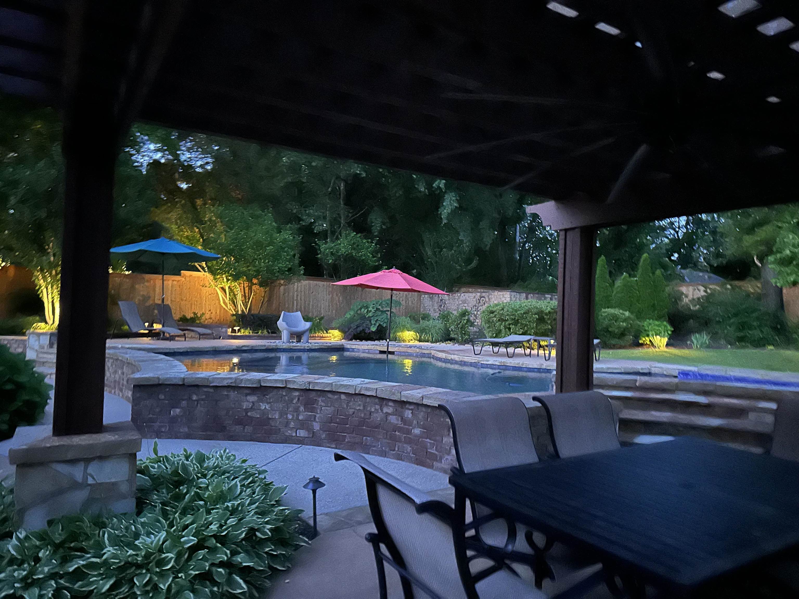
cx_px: 400
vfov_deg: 56.8
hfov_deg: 71.6
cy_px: 300
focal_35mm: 24
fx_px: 554
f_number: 1.78
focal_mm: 6.86
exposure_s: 1/9
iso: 3200
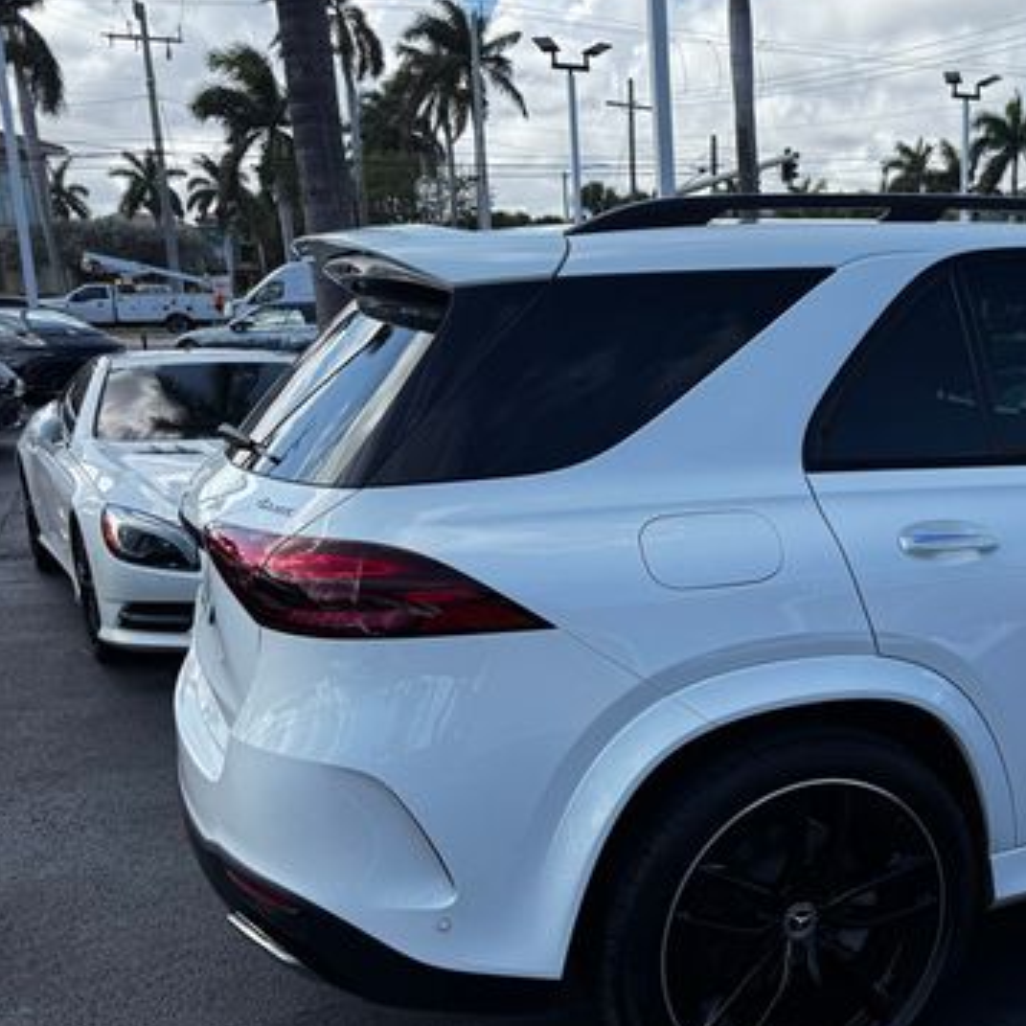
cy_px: 606
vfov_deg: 43.7
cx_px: 914
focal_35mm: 38
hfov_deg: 40.7
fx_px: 1274
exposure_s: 1/3802
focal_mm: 6.76
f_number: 1.78
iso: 80
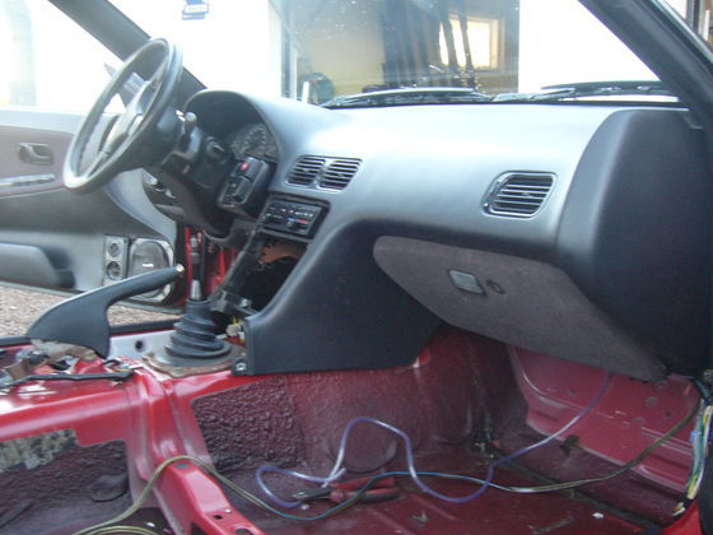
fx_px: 824
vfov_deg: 36.0
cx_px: 316
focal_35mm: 40
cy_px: 275
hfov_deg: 46.7
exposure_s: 1/8
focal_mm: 5.8
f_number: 2.8
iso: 200
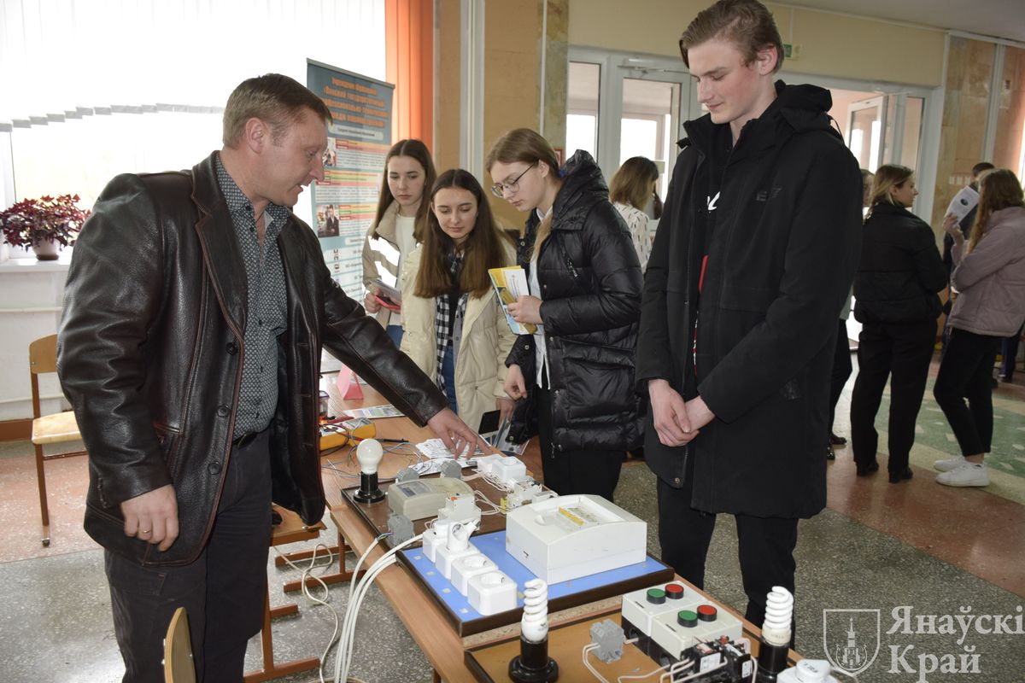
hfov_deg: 67.4
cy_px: 342
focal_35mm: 27
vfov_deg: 47.9
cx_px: 512
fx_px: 769
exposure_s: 1/80
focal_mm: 18
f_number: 4.5
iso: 800
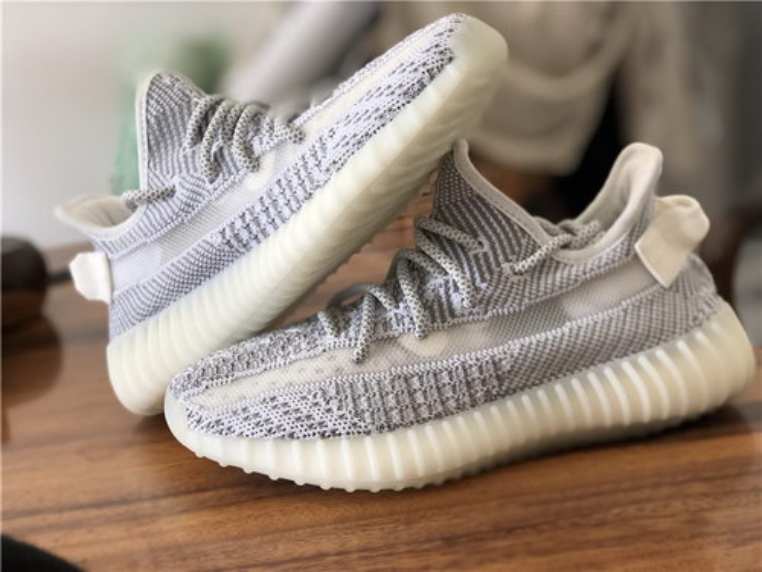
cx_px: 381
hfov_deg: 36.8
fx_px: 1145
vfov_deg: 28.0
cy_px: 286
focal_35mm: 52
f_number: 2.4
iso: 64
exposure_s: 1/100
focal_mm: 6
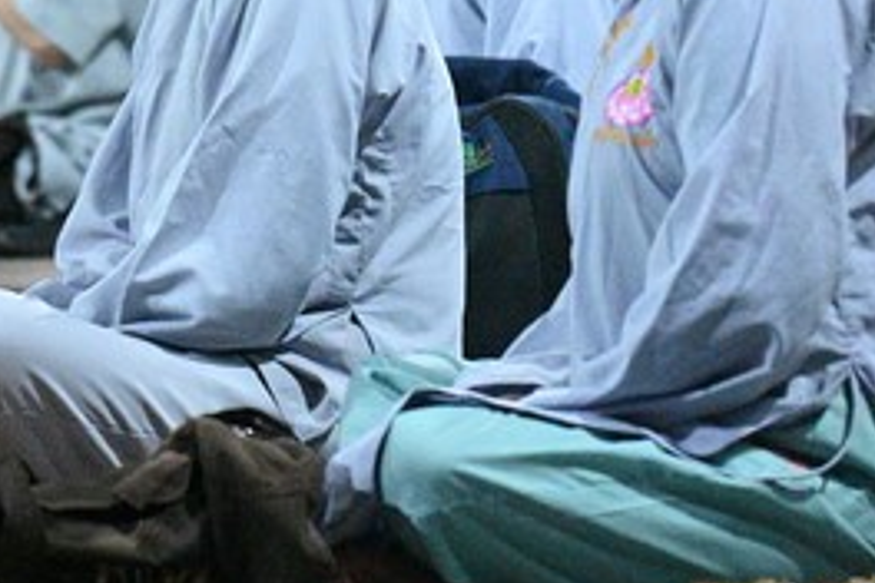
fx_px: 7170
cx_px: 152
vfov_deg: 4.6
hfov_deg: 7.0
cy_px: -93
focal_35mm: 295
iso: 40000
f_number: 4
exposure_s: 1/250
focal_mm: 120
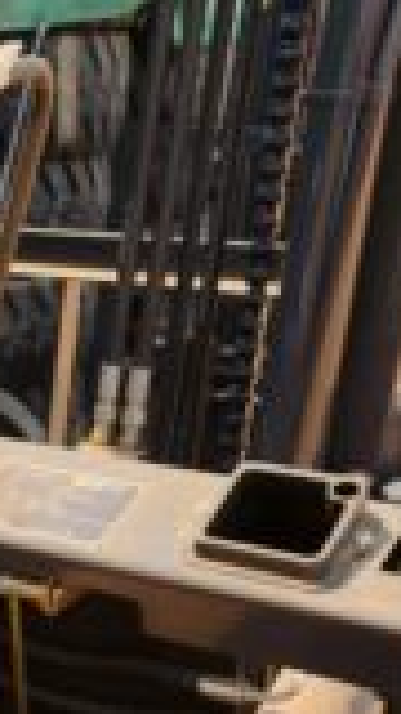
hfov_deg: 14.5
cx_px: -330
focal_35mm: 73
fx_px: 1380
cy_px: 672
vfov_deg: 27.7
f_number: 1.8
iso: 20
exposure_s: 1/765
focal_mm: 5.4
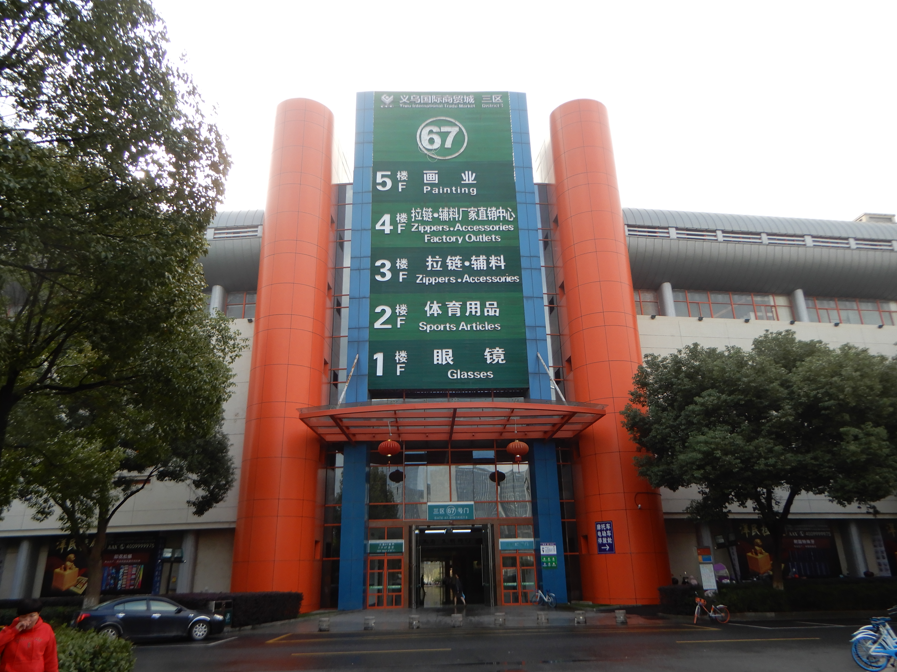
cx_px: 448
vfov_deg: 56.8
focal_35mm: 24
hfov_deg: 71.6
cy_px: 336
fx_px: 622
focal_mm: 4.3
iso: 80
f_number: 3.4
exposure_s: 1/200
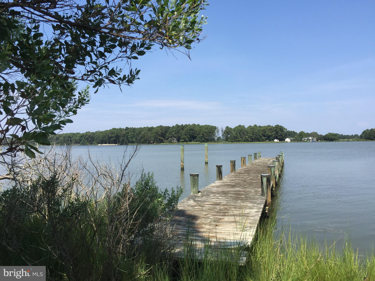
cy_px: 140
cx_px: 188
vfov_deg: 48.2
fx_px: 314
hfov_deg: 61.7
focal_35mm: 29
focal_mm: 4.15
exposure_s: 1/1647
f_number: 2.2
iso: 32
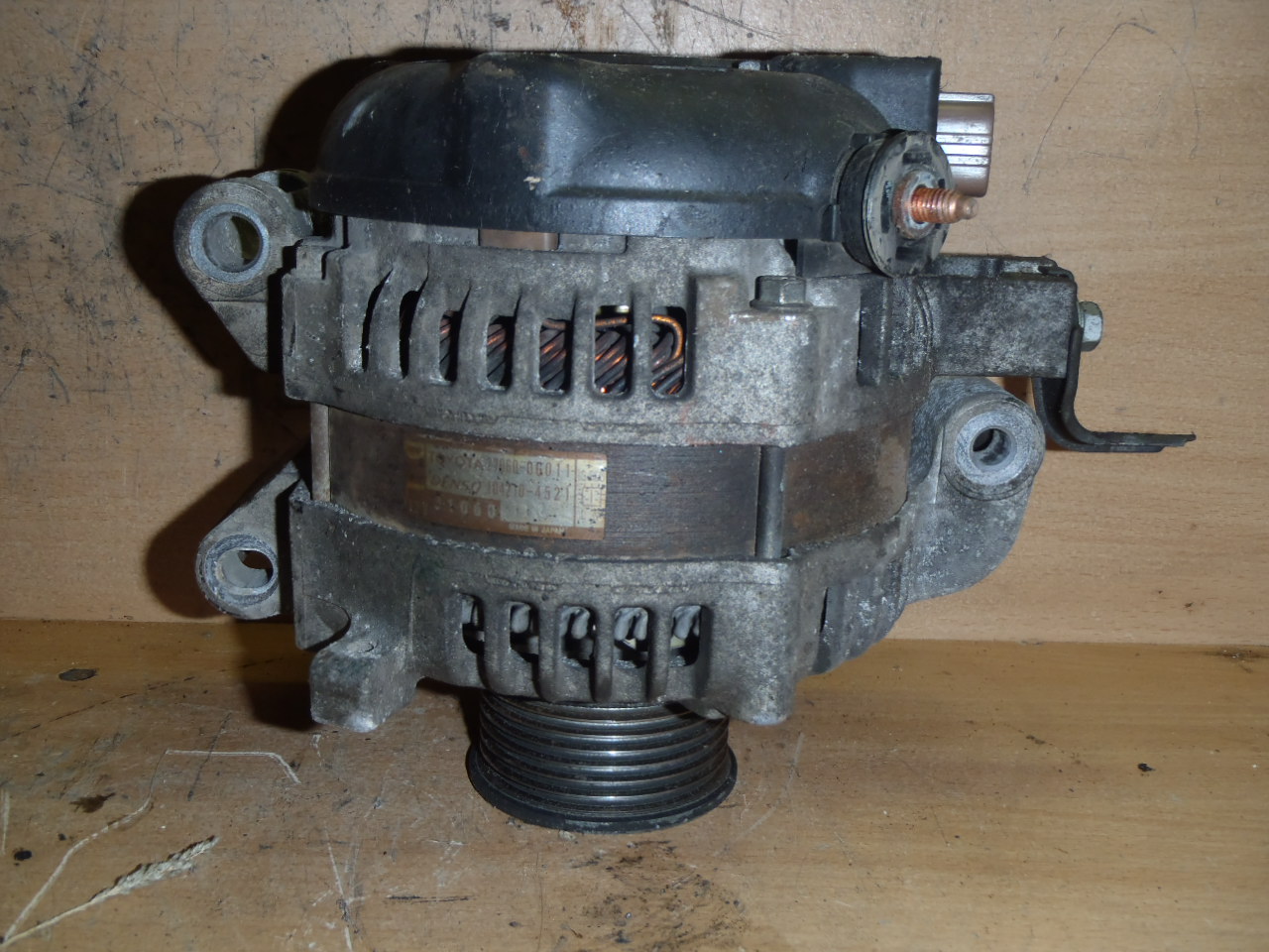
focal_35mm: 38
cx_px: 634
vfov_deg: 37.7
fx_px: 1393
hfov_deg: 49.0
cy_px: 476
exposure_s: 1/40
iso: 100
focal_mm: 6.83
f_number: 4.6
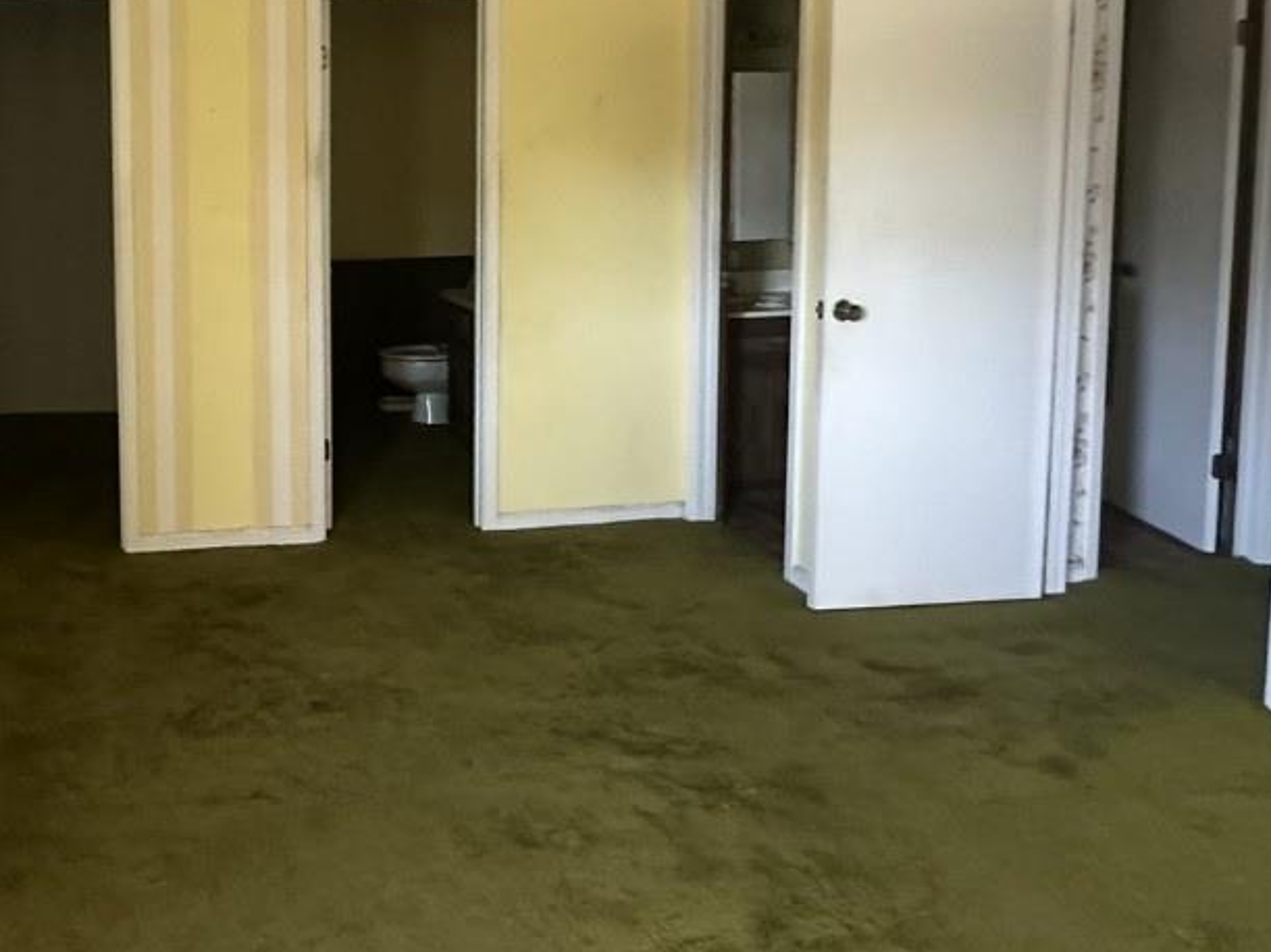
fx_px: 1211
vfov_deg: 41.8
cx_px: 266
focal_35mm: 33
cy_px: 247
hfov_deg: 52.1
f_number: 2.2
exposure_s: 1/60
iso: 500
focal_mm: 2.22
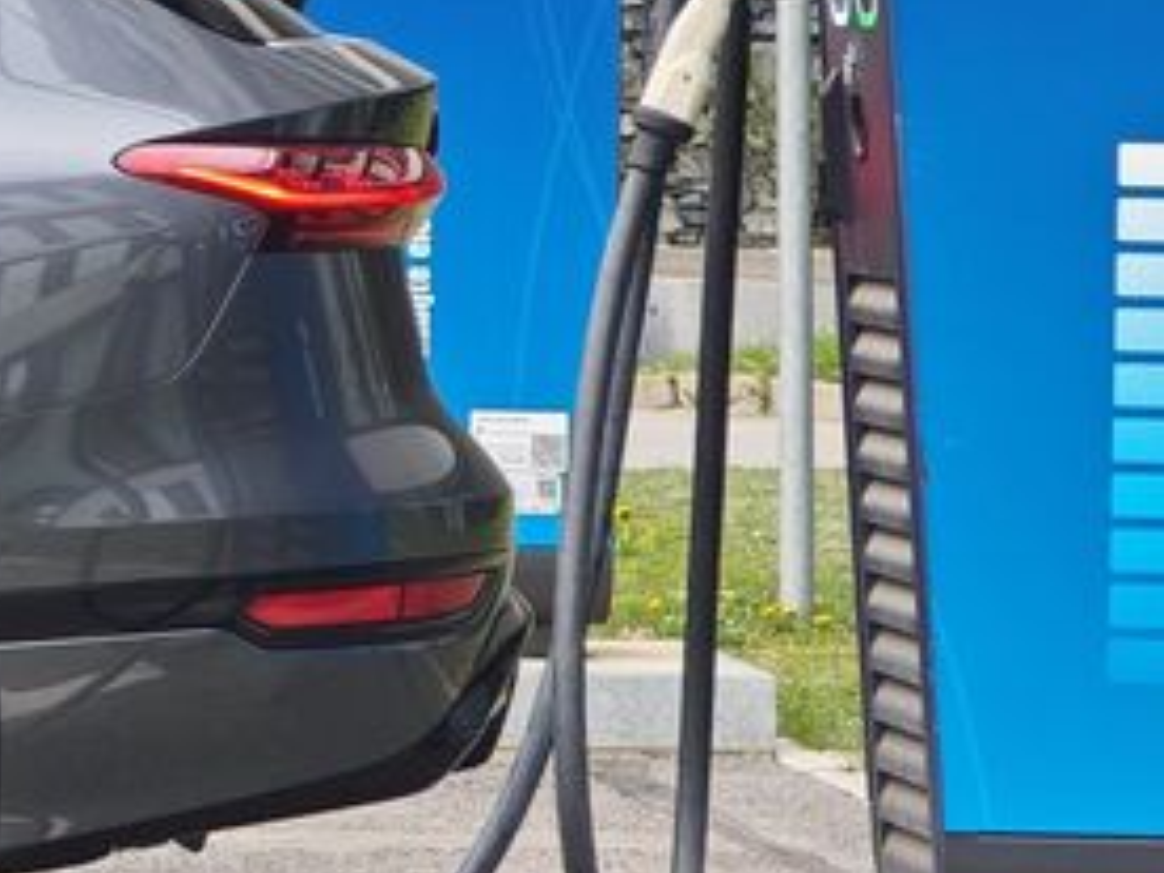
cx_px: 46
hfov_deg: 5.3
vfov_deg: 4.0
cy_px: -53
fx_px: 12475
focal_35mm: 371
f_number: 2.5
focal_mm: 19.4
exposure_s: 1/100
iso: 125
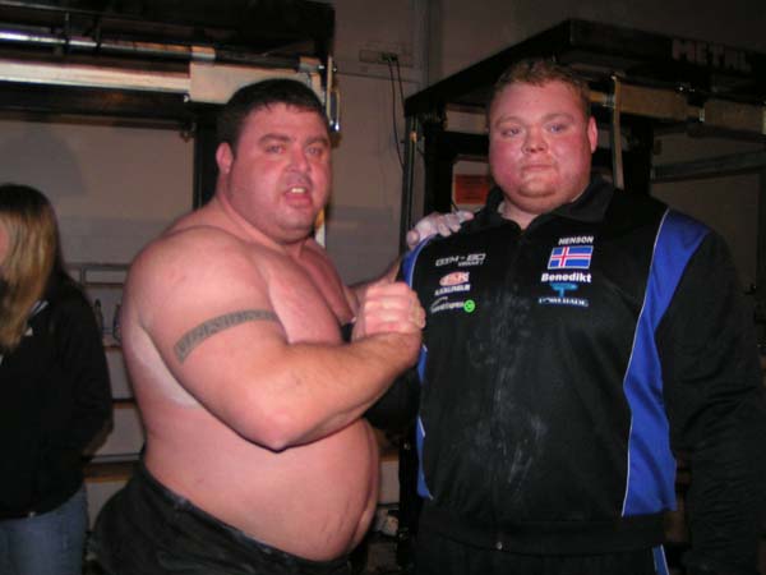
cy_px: 288
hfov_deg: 49.0
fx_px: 841
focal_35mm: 38
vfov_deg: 37.7
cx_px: 383
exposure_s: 1/40
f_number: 2.8
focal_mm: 5.8
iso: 200
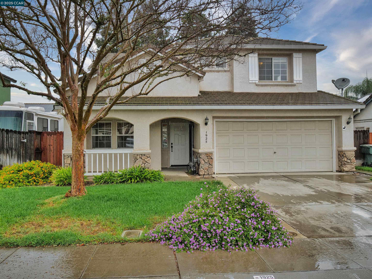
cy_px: 140
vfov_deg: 49.7
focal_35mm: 28
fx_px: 301
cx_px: 186
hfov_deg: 63.4
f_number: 5.6
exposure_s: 1/400
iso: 320
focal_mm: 14
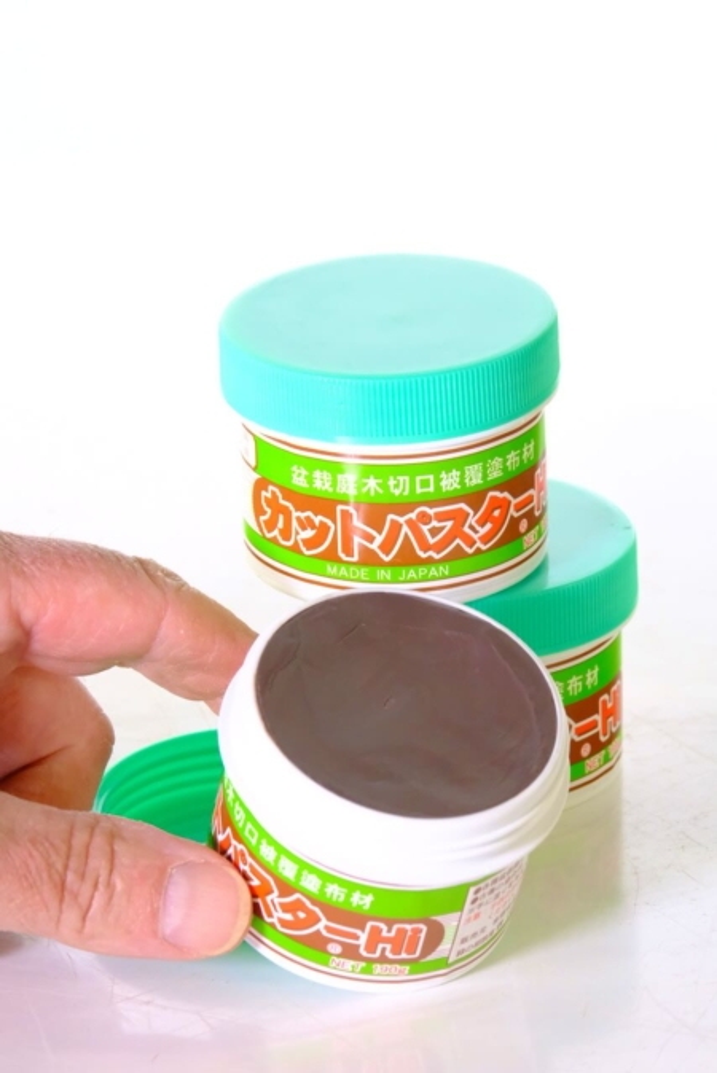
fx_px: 6655
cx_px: 358
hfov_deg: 6.2
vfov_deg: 9.2
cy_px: 536
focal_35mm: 223
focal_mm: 148.5
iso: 3200
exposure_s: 1/30
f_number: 11
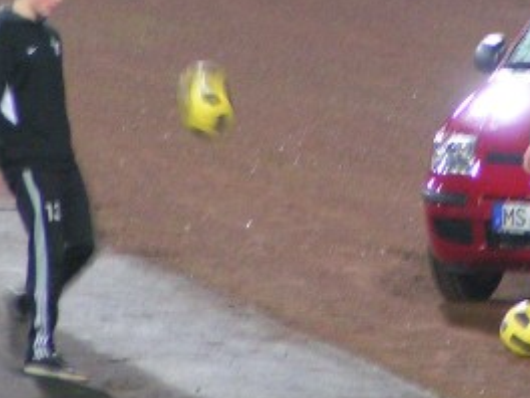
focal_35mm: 714
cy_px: -20
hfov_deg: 2.8
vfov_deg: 2.1
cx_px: 434
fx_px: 10932
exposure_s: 1/20
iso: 200
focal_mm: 36.1
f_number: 3.5
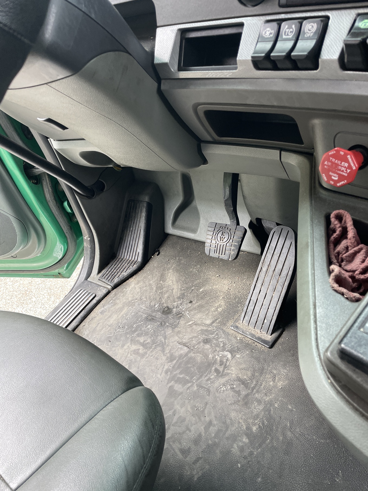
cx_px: 184
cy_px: 246
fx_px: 369
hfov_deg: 53.1
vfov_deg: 67.3
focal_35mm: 26
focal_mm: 4.2
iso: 80
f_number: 1.6
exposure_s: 1/121
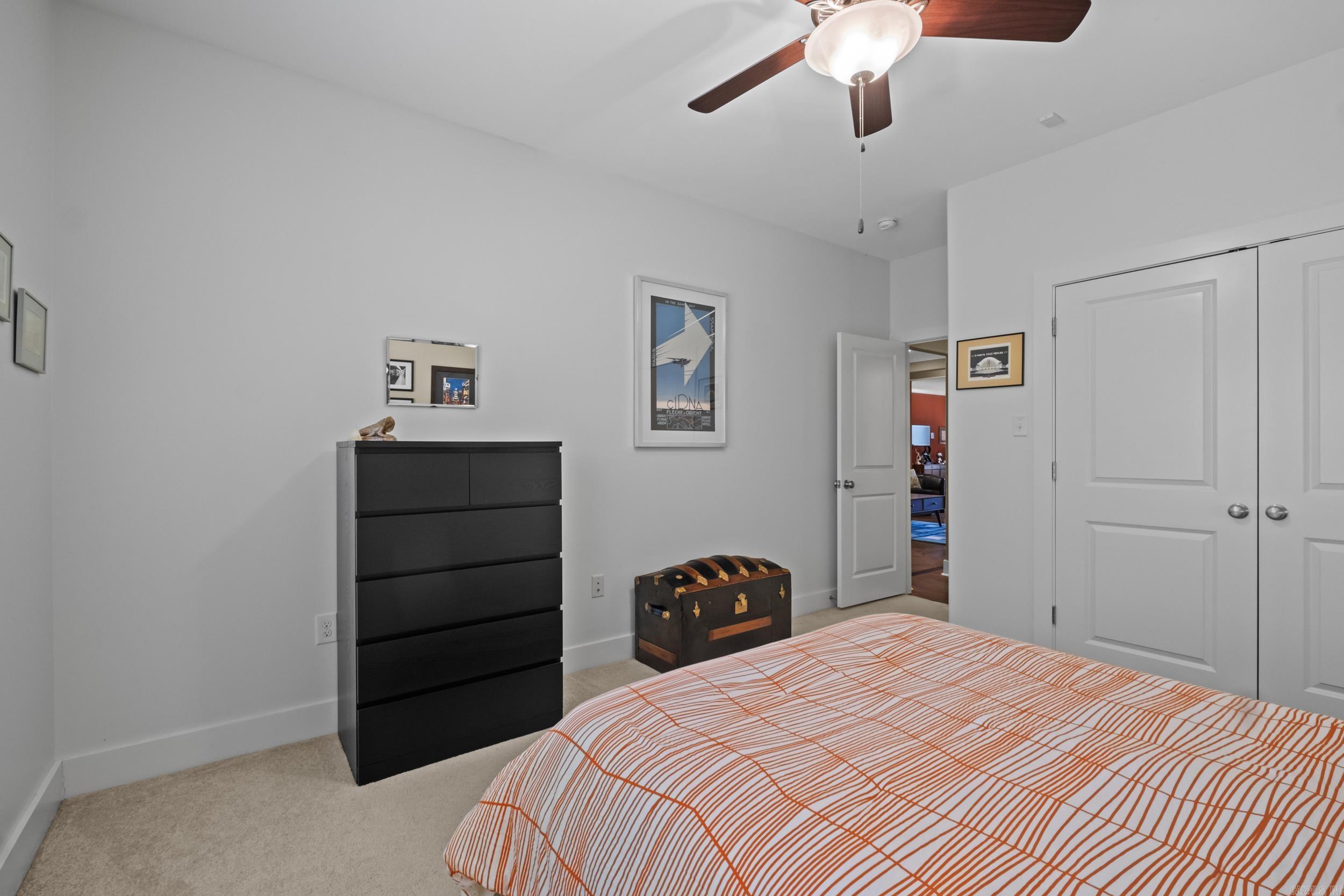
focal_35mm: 15
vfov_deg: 77.3
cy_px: 448
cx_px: 672
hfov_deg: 100.4
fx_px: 560
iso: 800
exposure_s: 1/1.67
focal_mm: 10
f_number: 8
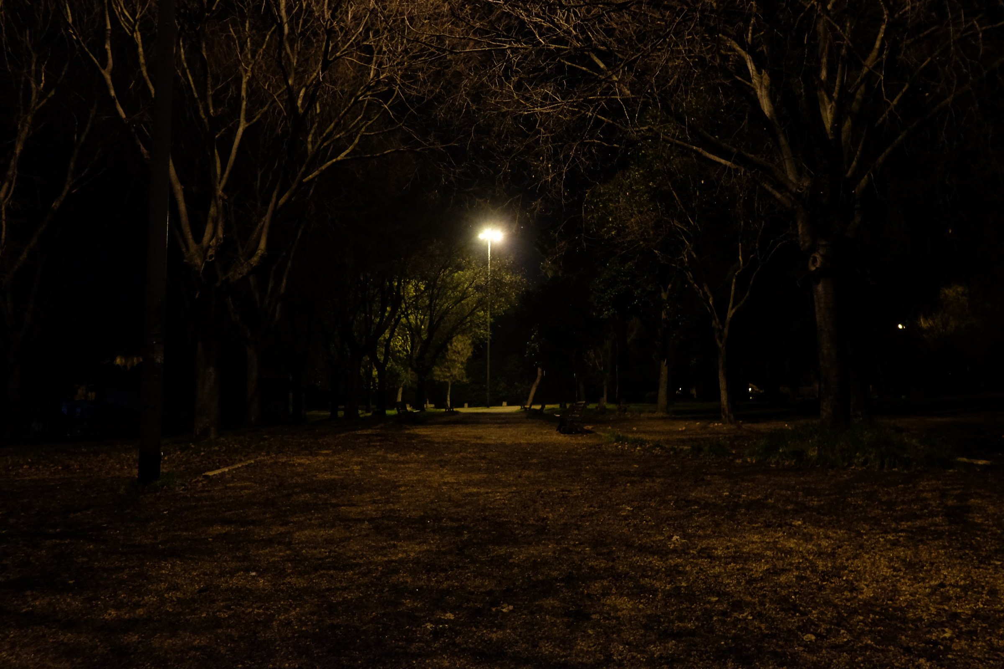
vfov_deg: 47.9
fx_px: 753
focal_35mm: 27
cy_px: 334
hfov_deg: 67.4
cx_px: 502
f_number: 4
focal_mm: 18
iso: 2500
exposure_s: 1/25
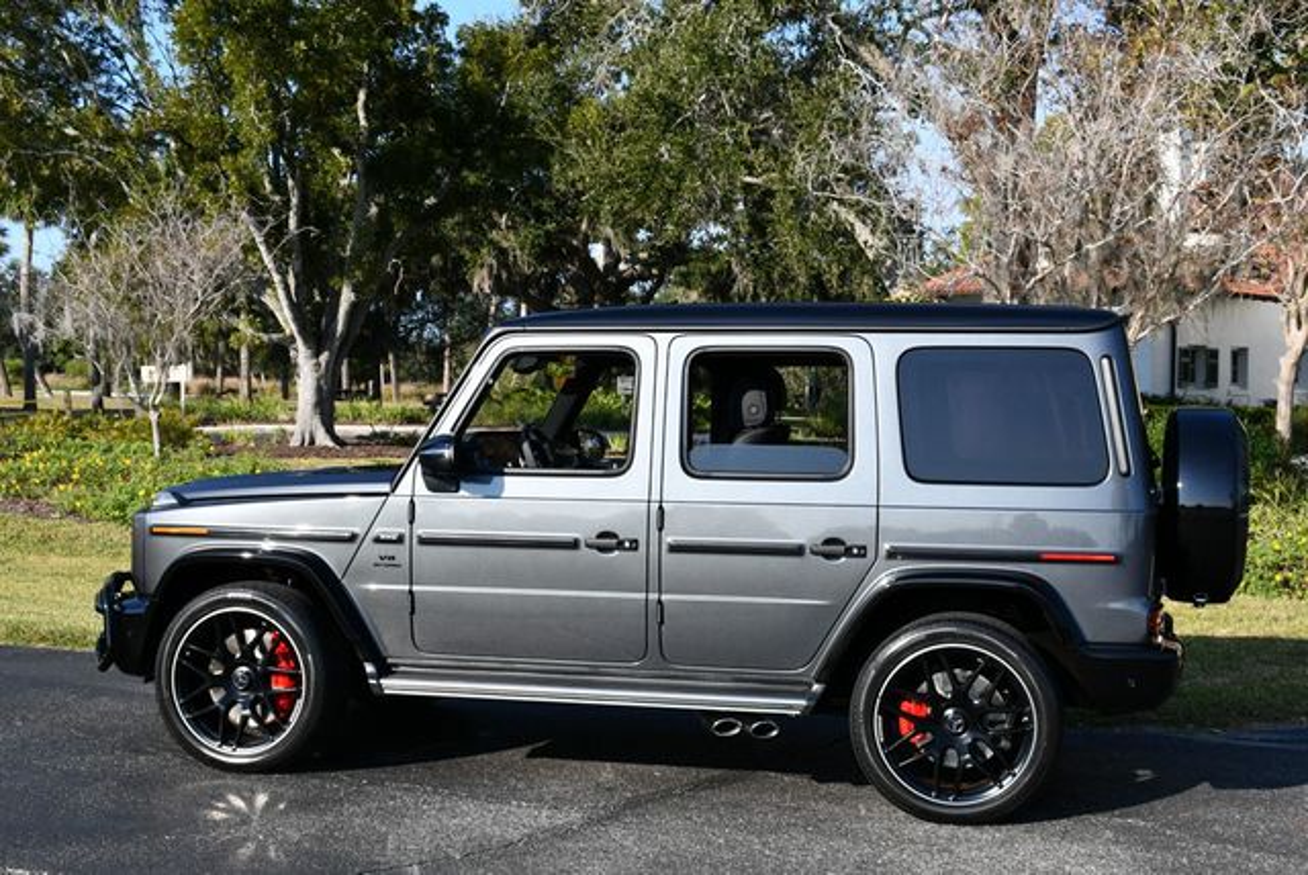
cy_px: 438
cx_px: 654
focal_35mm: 50
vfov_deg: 27.0
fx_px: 1818
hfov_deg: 39.6
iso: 125
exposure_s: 1/250
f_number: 8
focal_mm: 25
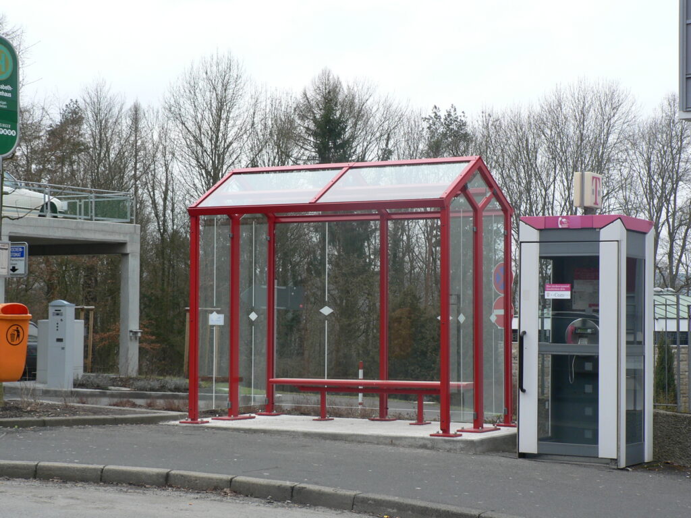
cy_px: 259
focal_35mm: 73
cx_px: 346
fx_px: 1457
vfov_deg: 20.2
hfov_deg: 26.7
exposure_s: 1/100
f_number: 4
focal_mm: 12.2
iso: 80
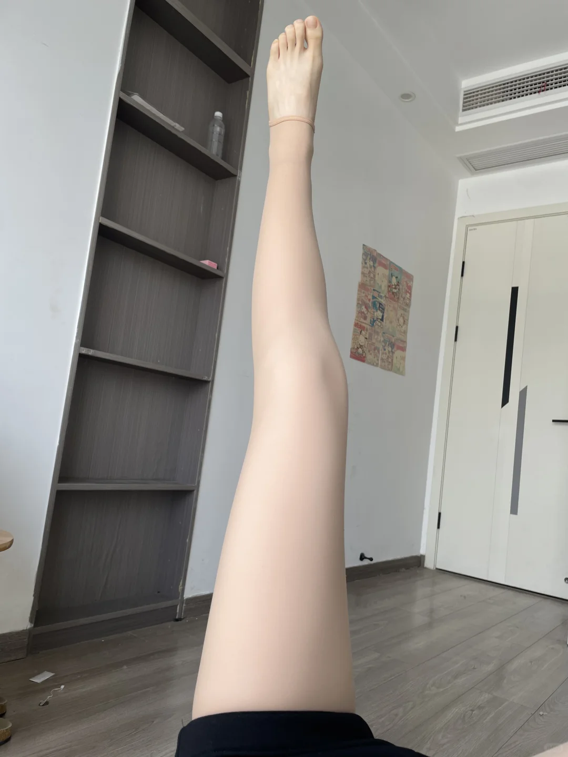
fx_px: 569
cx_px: 284
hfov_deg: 53.1
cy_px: 378
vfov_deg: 67.3
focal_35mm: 26
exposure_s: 1/121
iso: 32
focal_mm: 4.2
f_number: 1.6
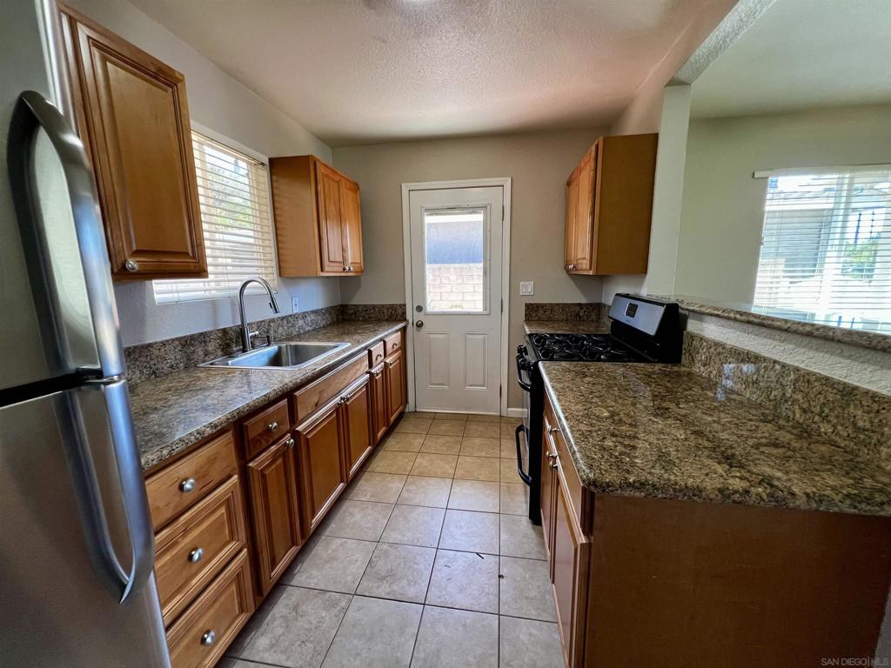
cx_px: 446
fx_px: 335
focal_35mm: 13
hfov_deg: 106.2
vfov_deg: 89.9
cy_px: 334
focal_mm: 1.57
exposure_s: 1/99
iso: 200
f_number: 1.8
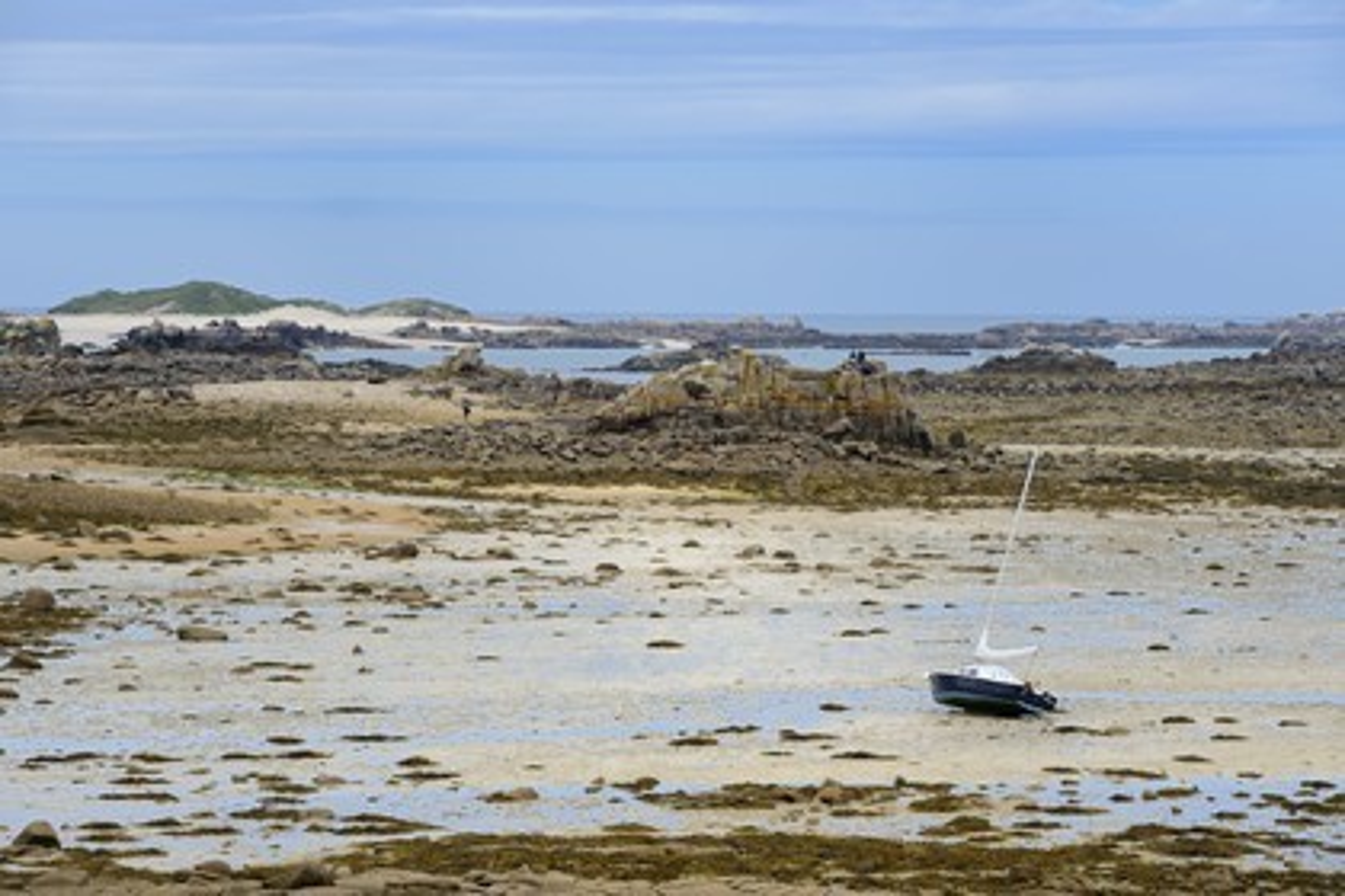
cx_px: 672
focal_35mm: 170
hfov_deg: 12.1
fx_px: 6351
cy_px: 448
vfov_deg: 8.1
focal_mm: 170
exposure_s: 1/250
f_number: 13
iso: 200
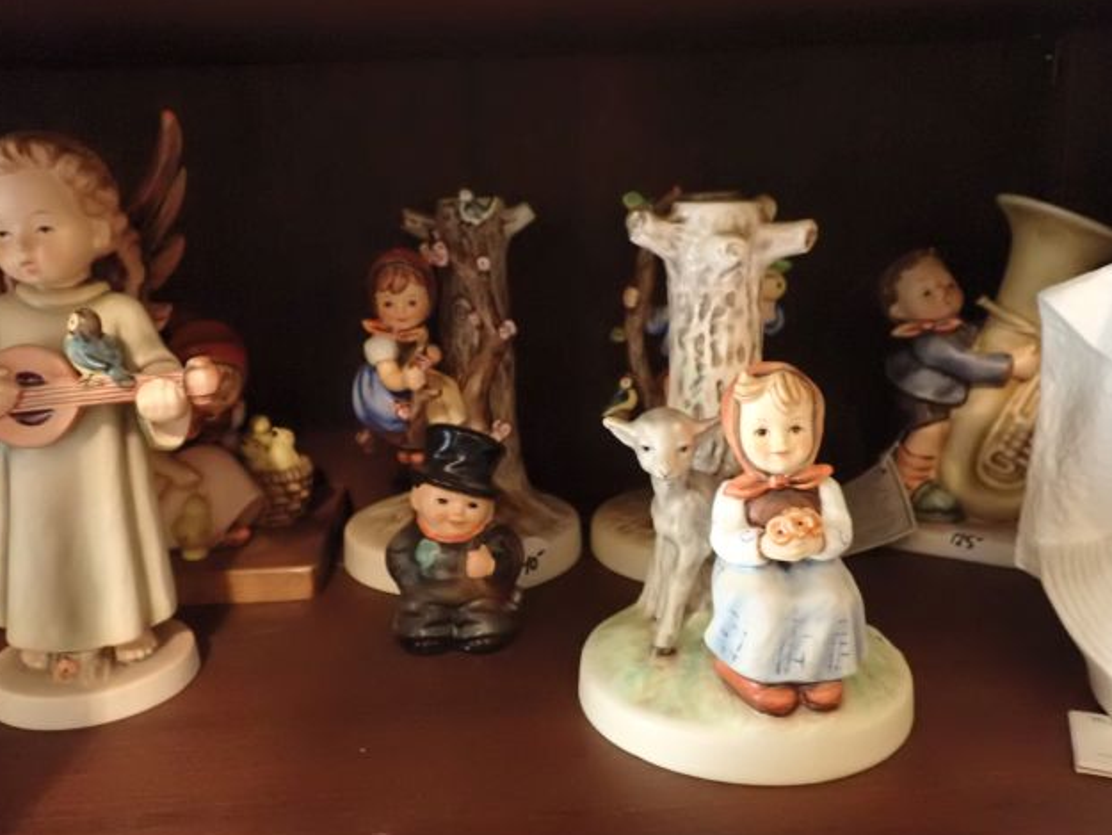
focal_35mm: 32
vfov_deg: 44.2
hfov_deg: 56.8
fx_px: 1028
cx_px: 524
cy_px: 422
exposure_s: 1/30
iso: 1600
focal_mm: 5.4
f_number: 2.3
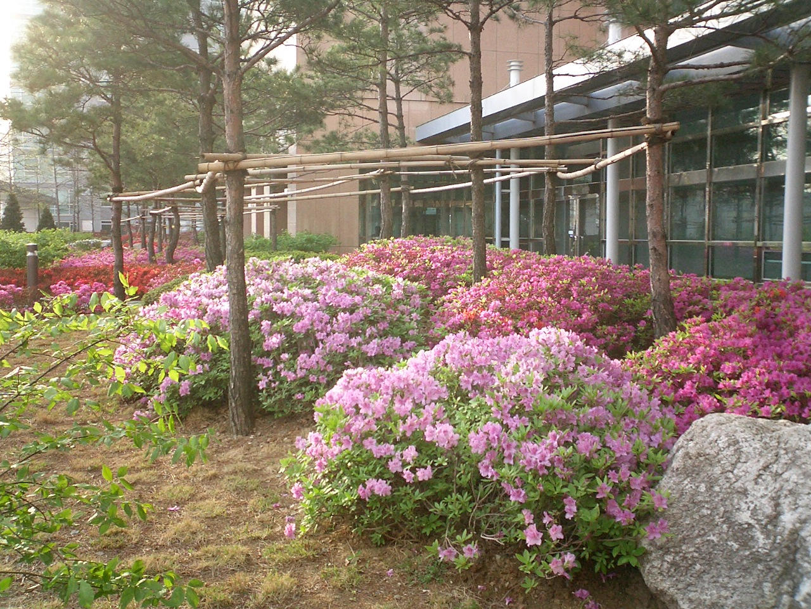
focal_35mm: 37
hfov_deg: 50.1
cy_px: 304
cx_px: 406
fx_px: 867
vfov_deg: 38.7
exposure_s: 1/100
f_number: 3.5
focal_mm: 5.6
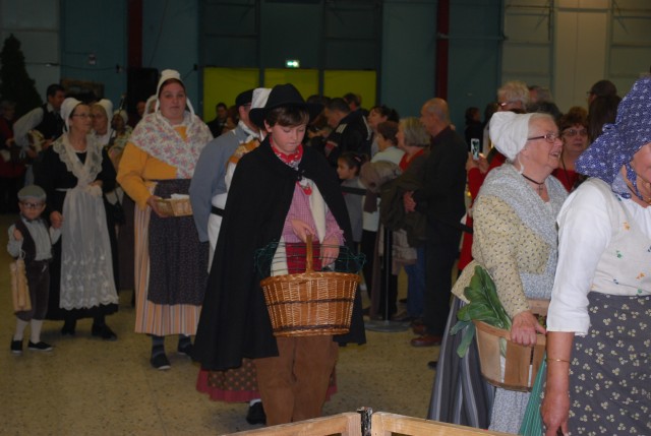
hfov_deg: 31.8
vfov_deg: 21.6
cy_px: 218
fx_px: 1141
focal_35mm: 63
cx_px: 326
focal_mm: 42
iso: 320
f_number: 5.3
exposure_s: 1/60
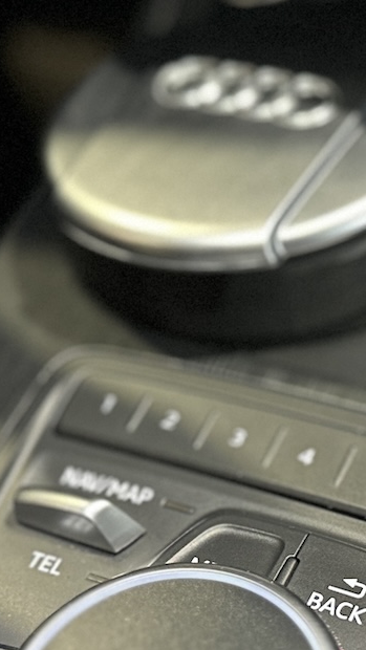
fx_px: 1397
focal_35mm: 81
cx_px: 299
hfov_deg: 14.8
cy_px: 394
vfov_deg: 26.1
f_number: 1.78
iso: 800
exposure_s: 1/42
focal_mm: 6.86
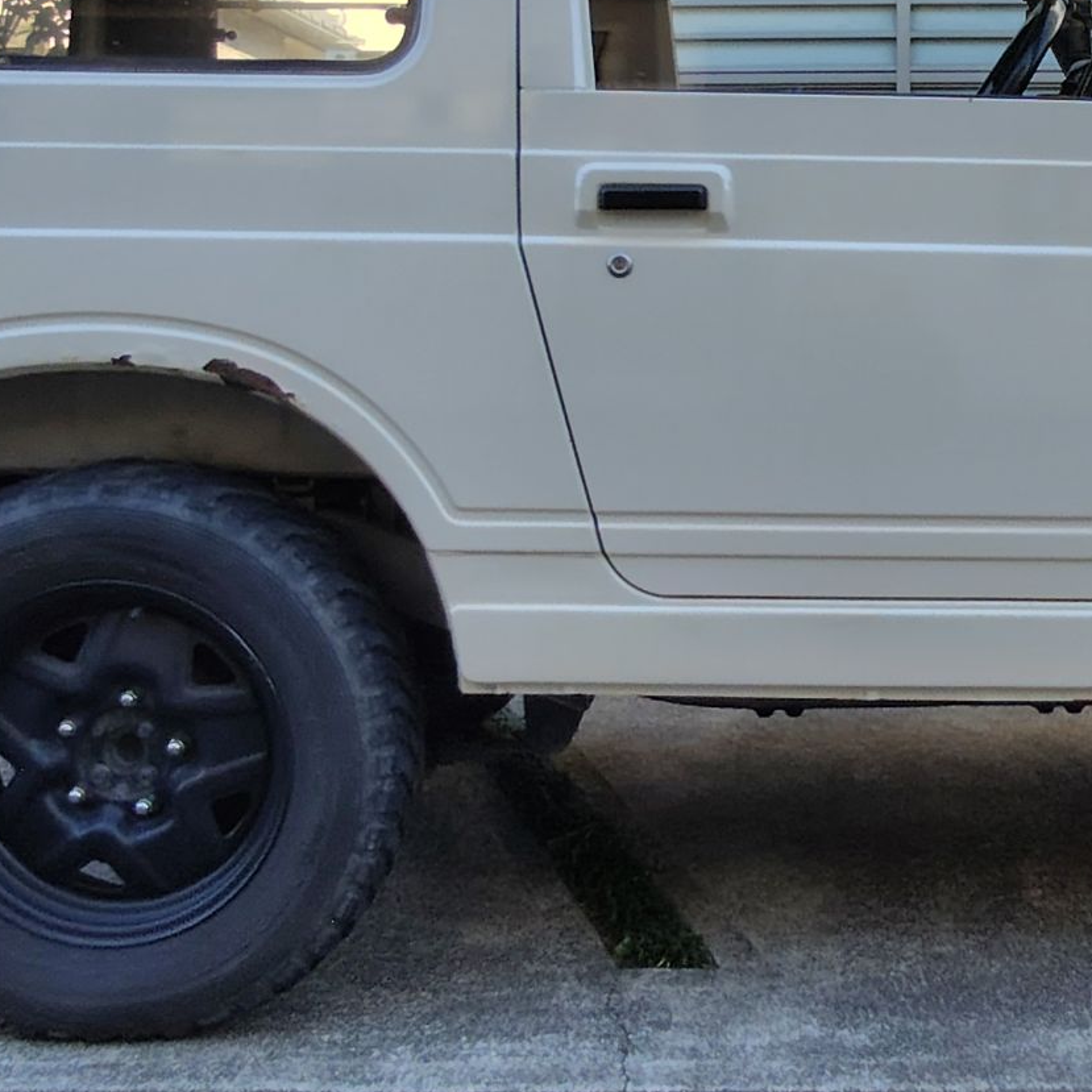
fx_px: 1142
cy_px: 252
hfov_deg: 48.5
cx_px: 859
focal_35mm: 32
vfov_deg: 48.8
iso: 50
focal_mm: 1.6
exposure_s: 1/165
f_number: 2.4
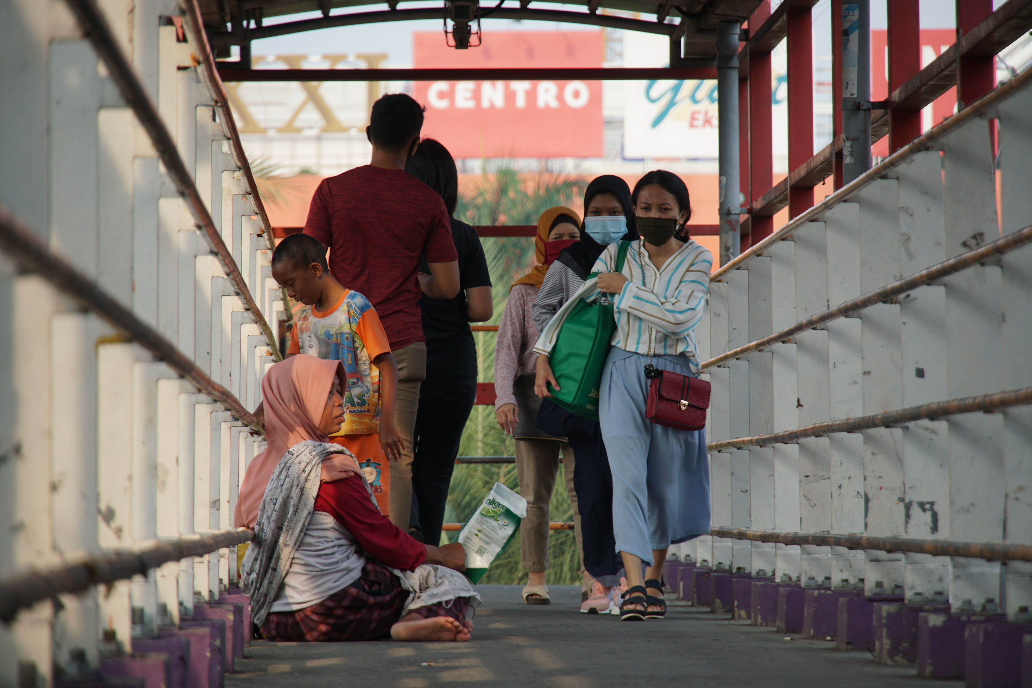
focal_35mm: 202
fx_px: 5805
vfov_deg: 6.8
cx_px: 516
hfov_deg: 10.2
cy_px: 344
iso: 100
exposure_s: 1/125
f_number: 5.6
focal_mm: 135
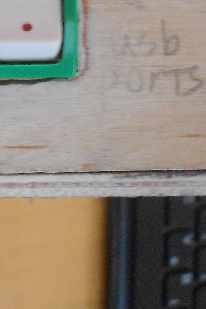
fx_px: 652
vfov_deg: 25.8
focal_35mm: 76
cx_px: 5
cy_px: 34
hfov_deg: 17.6
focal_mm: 4.6
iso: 400
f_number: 3.2
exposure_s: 1/10
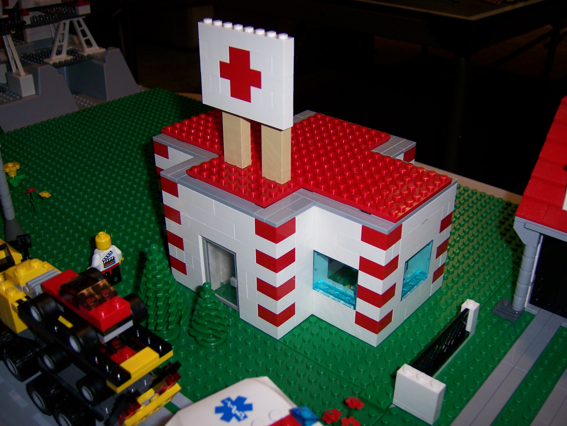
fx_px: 590
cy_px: 213
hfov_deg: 51.3
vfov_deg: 39.7
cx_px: 284
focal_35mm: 36
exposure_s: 1/60
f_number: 2.8
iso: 100
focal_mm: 6
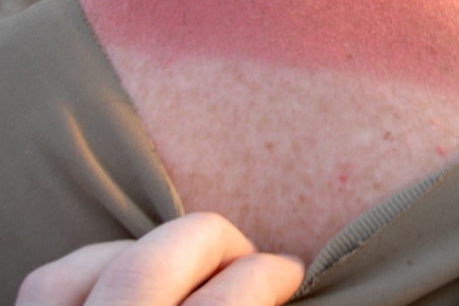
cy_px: 68
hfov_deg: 32.2
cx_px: 286
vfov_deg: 21.7
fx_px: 791
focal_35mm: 62
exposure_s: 1/80
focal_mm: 8
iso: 50
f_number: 2.8
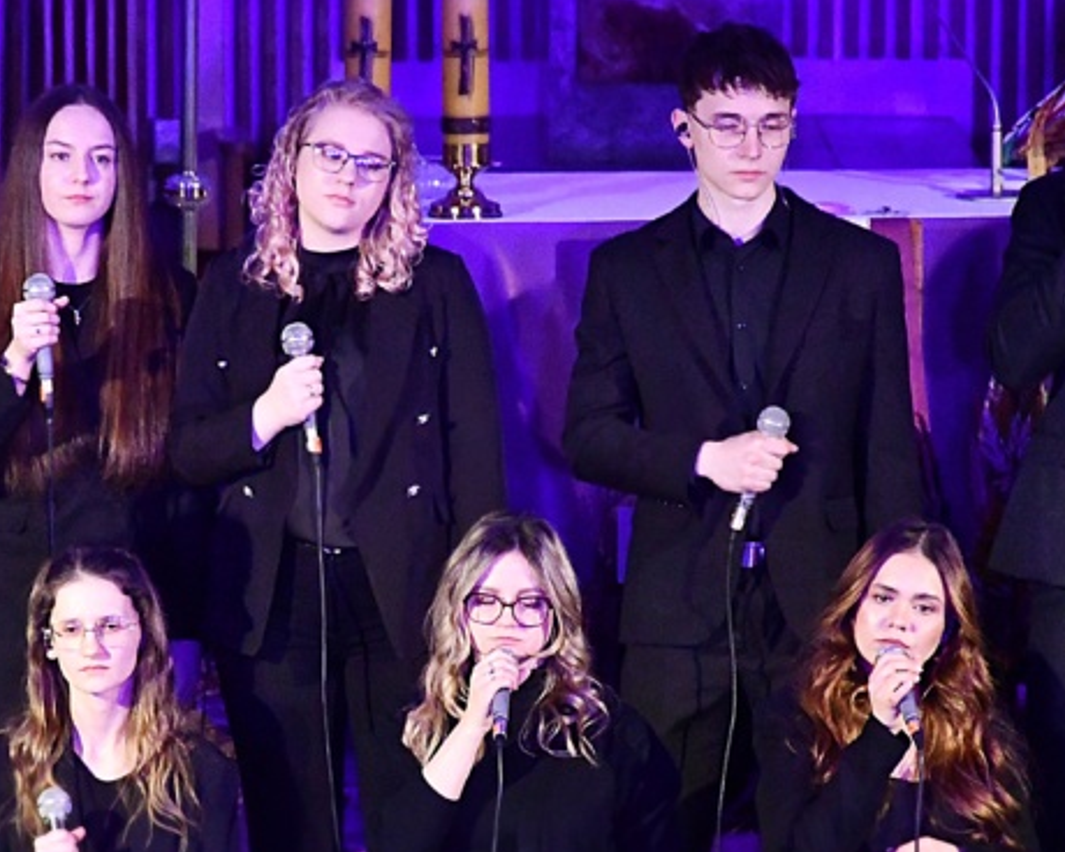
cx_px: 266
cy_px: 490
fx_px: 13837
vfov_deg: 3.5
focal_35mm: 439
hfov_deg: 4.4
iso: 10000
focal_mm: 140
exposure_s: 1/125
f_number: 5.6
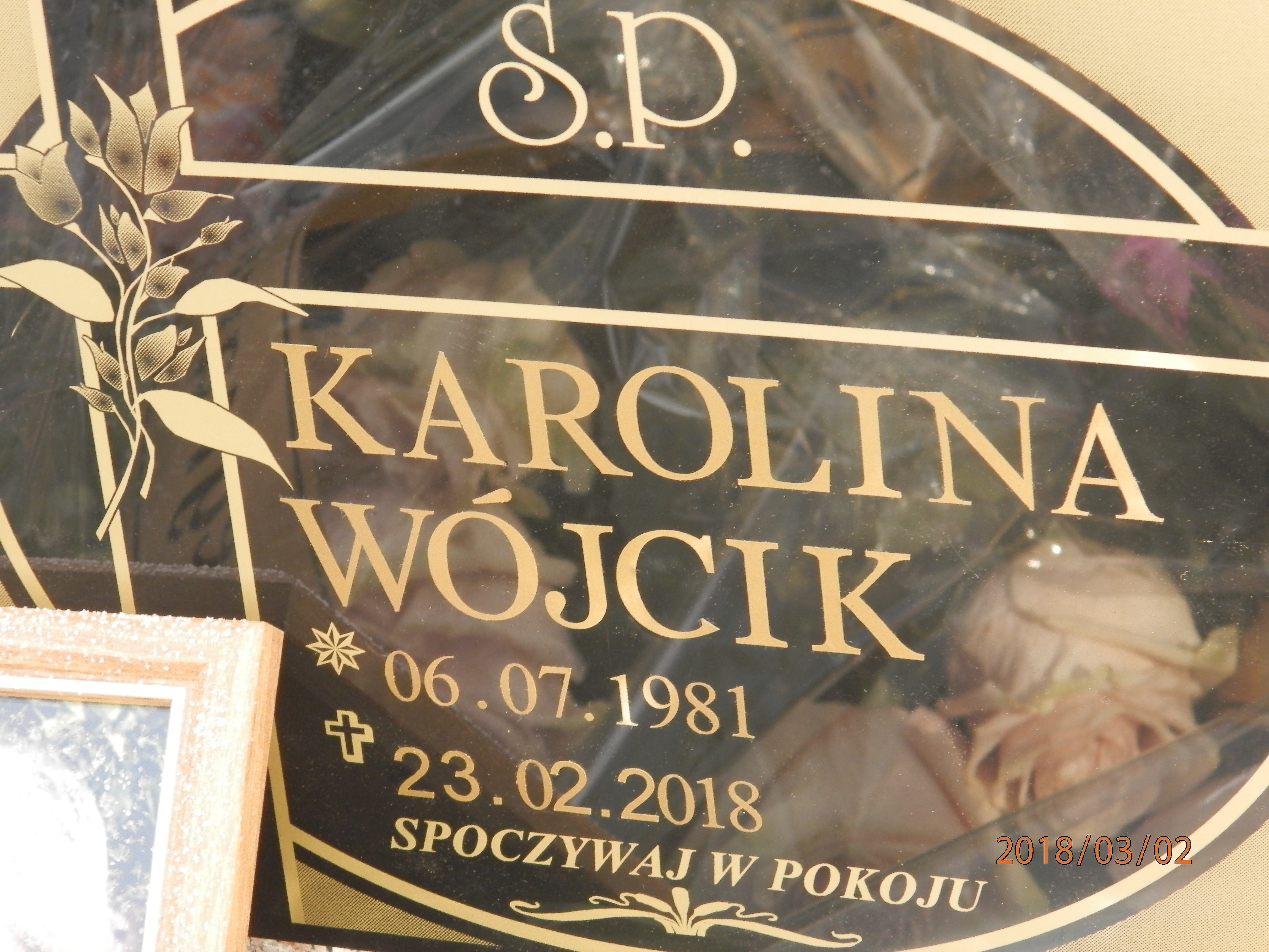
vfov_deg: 11.2
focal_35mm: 132
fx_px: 4839
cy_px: 476
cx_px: 634
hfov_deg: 14.9
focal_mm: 23.6
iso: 200
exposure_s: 1/80
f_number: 4.7
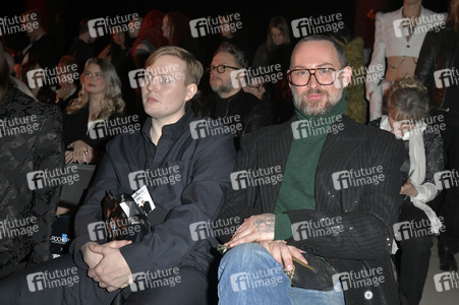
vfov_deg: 31.8
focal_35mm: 42
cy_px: 152
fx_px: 535
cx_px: 230
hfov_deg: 46.4
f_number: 5.6
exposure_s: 1/125
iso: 2500
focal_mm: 42
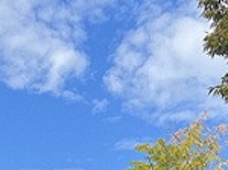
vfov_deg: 11.6
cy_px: 332
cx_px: 18
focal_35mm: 115
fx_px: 756
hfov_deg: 16.9
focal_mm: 5.1
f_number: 1.6
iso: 50
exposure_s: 1/1695
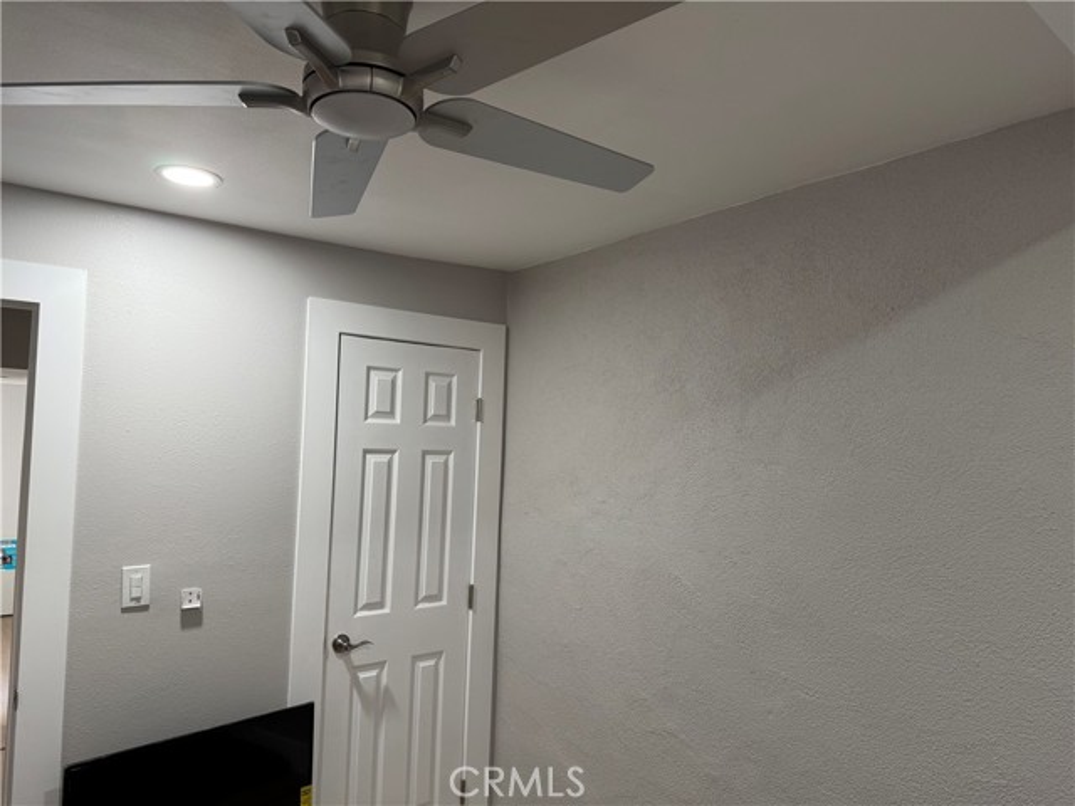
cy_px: 403
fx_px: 745
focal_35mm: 24
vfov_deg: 56.8
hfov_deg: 71.6
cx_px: 538
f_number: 1.78
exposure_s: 1/60
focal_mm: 6.76
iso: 125
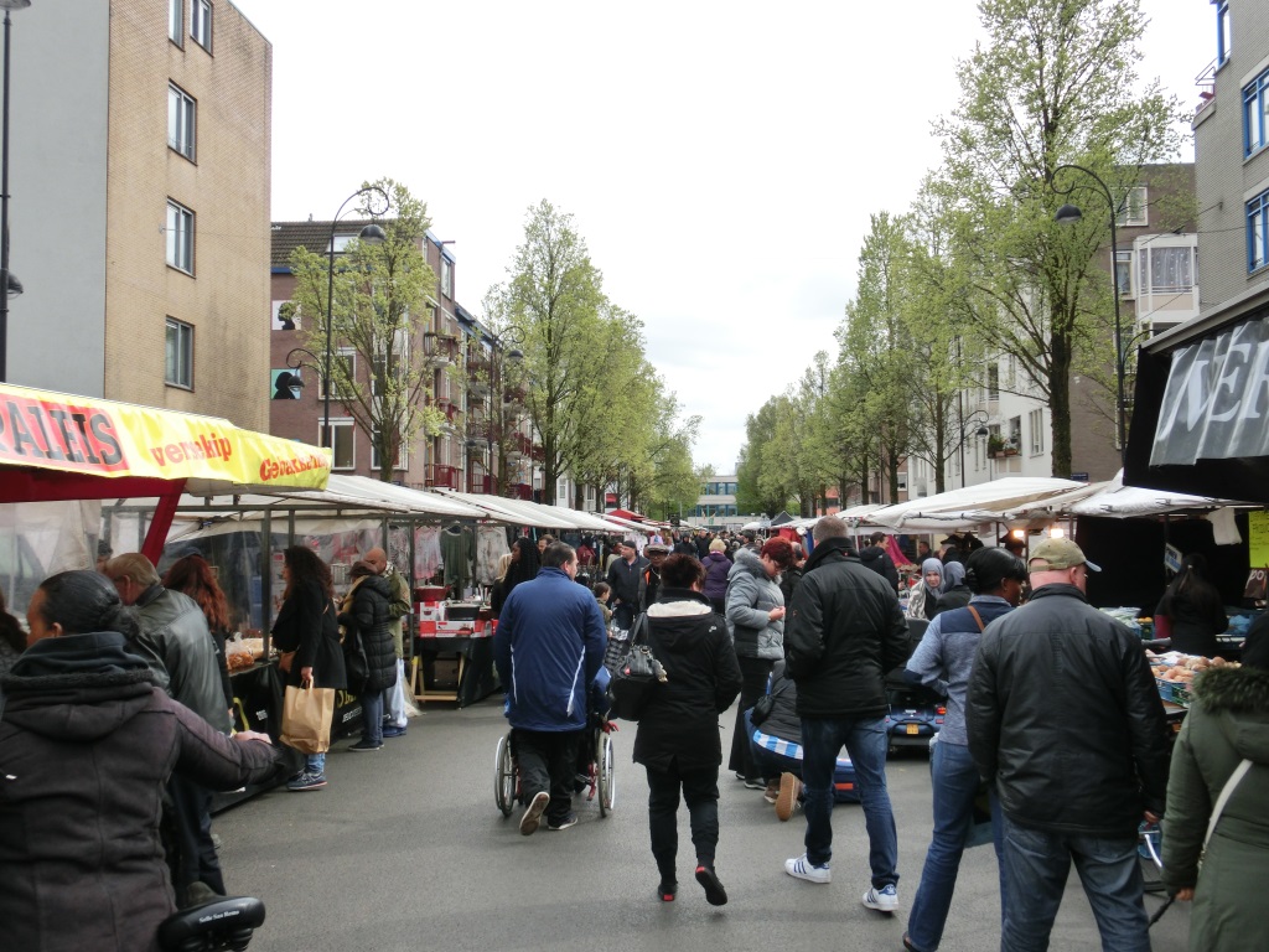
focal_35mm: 33
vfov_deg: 42.9
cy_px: 476
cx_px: 634
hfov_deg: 55.4
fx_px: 1210
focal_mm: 5.93
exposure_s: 1/400
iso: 80
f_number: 3.7
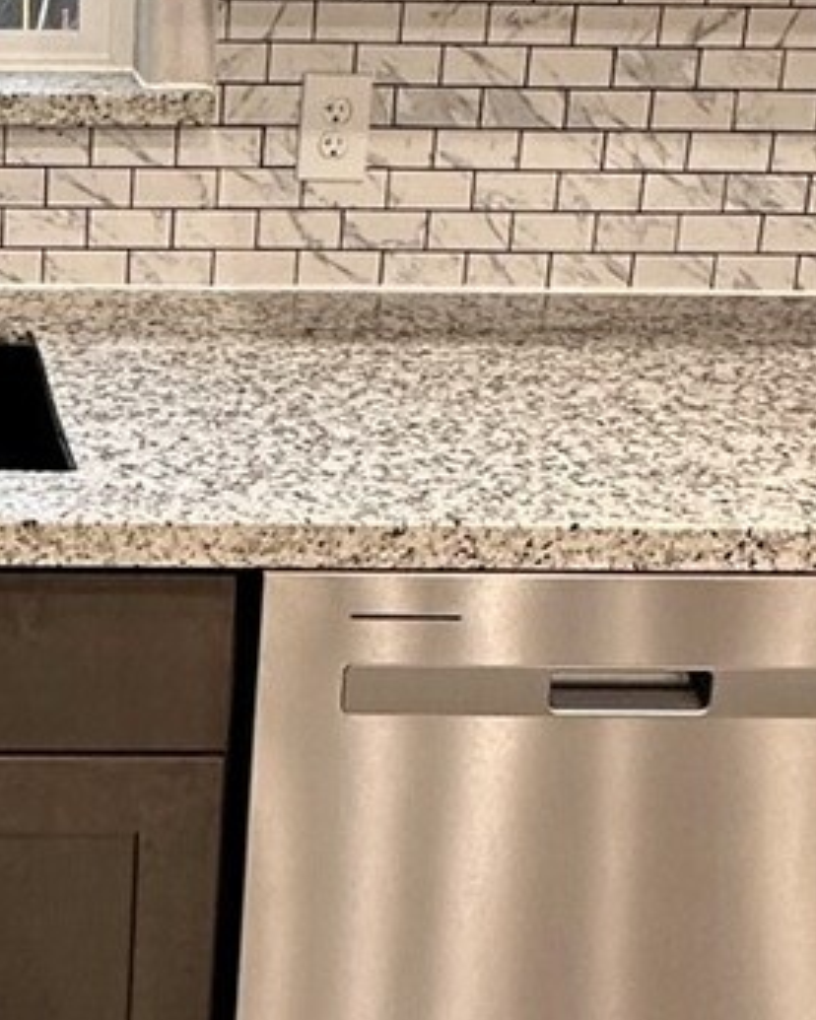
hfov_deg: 24.6
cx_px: -109
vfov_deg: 32.1
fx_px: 1721
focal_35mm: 57
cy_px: 192
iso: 320
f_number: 2.2
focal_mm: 2.22
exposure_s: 1/120
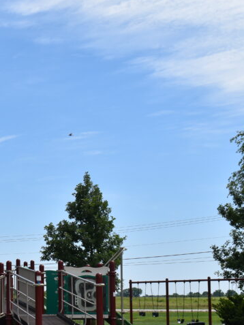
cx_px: -87
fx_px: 902
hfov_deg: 14.6
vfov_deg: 20.4
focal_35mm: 96
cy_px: 220
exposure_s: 1/200
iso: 100
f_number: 11
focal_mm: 31
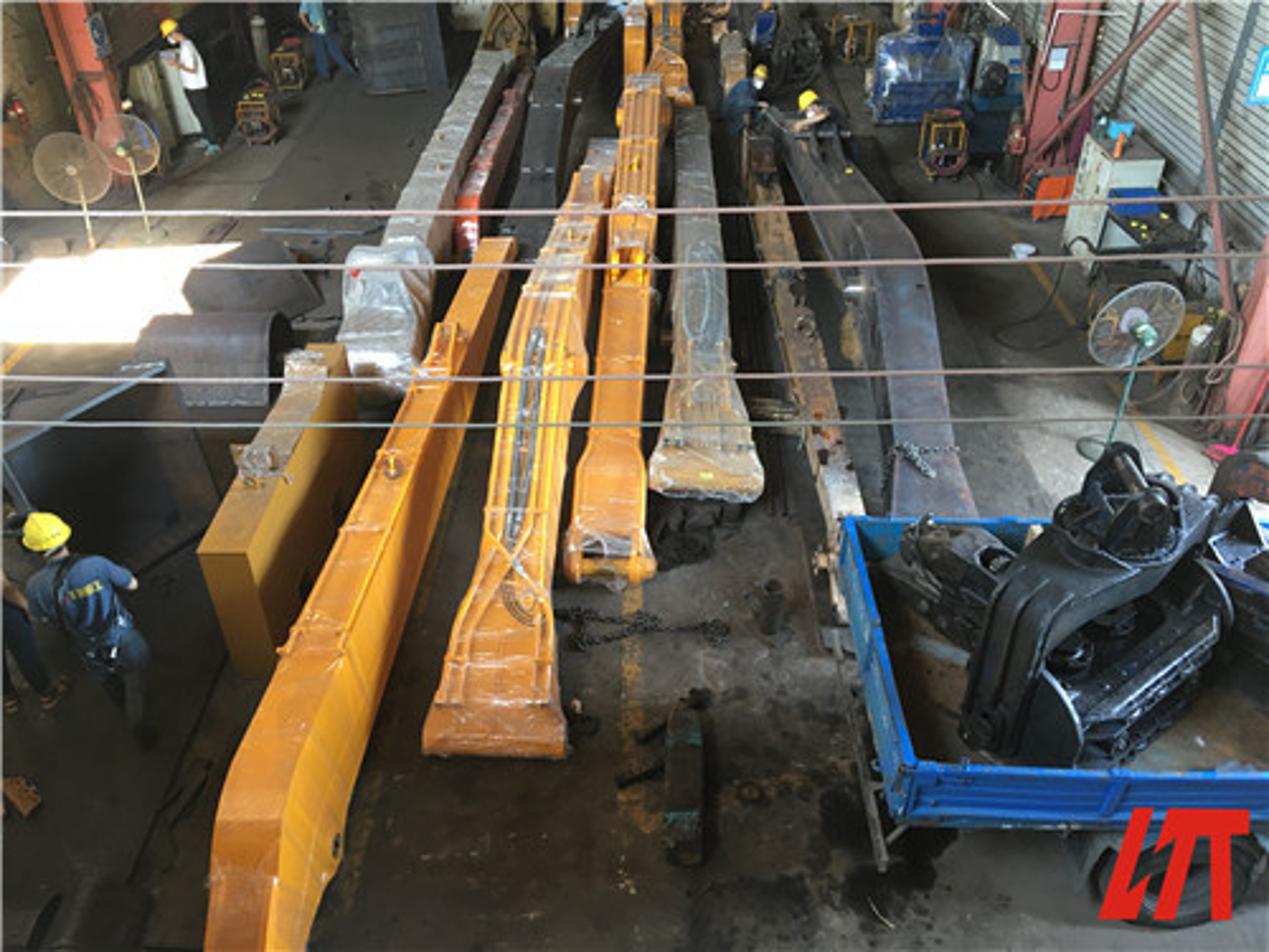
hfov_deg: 61.7
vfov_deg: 48.2
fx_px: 1063
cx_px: 634
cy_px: 476
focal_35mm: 29
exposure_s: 1/33
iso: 100
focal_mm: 4.15
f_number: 2.2
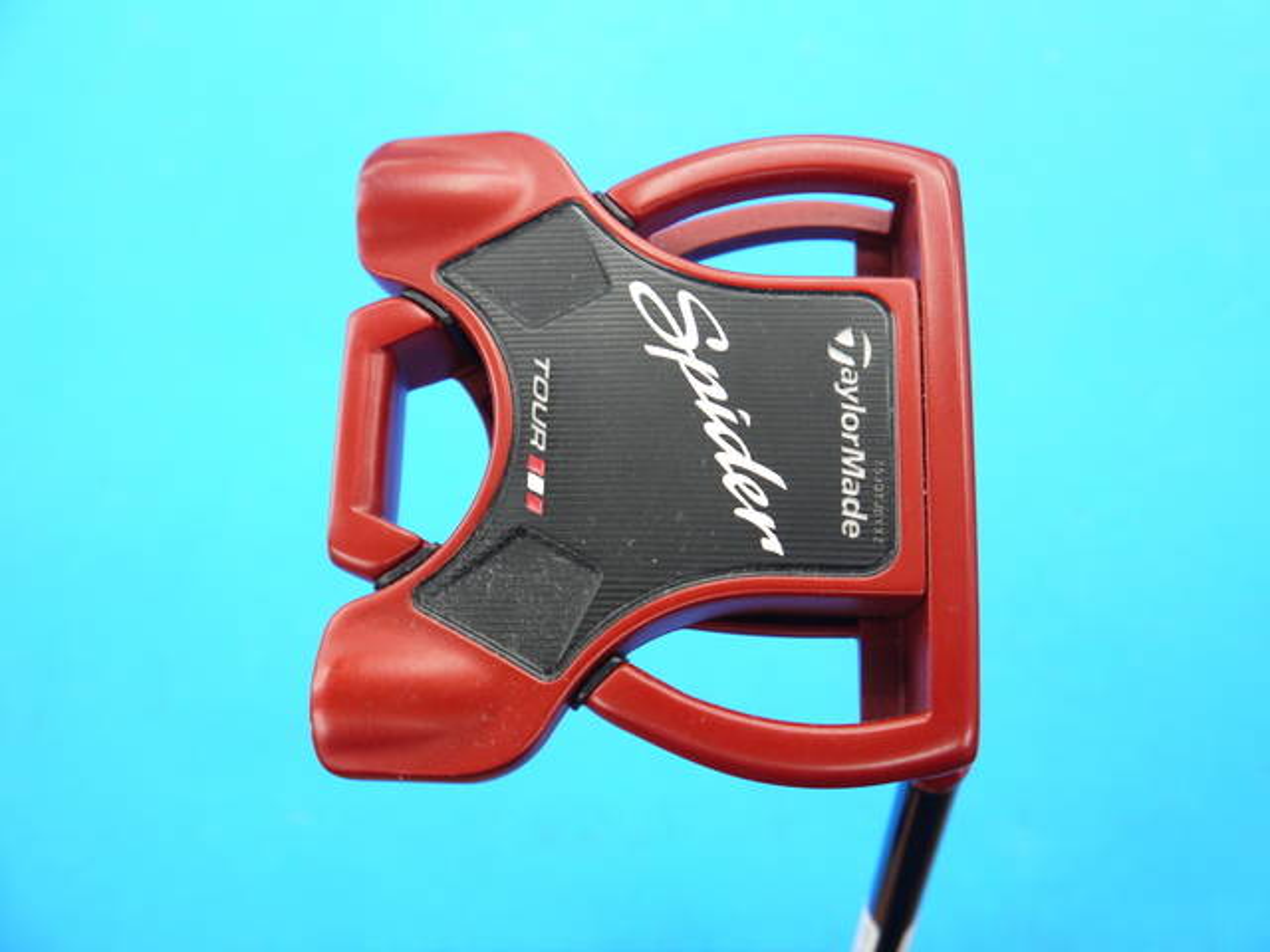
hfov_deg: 41.2
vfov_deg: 31.5
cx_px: 635
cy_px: 476
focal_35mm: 46
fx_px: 1688
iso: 640
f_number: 4.4
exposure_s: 1/60
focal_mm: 23
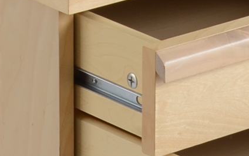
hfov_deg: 5.3
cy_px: 248
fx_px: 2707
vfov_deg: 3.3
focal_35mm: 399
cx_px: 132
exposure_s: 1/125
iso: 200
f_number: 14
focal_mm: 45
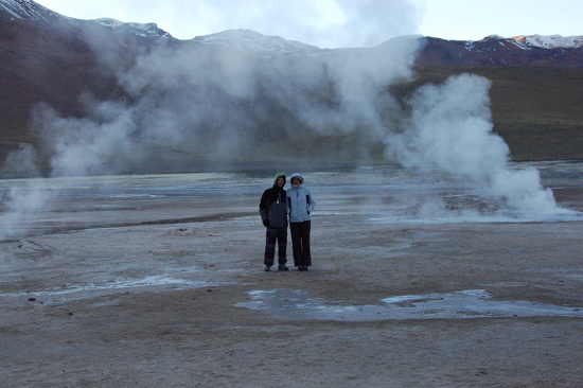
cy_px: 194
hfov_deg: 37.9
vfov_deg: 25.7
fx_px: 850
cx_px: 292
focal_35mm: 52
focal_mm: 35
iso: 800
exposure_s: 1/250
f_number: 8
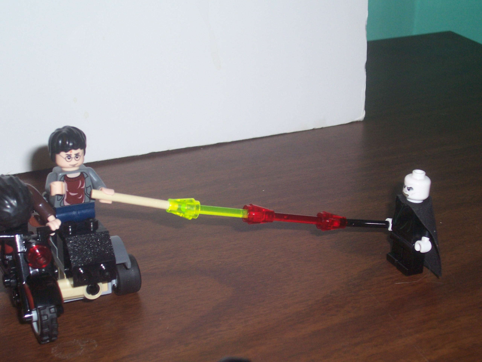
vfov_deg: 22.3
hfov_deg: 29.4
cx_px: 241
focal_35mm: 66
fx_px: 919
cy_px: 181
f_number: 4
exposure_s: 1/90
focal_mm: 10.8
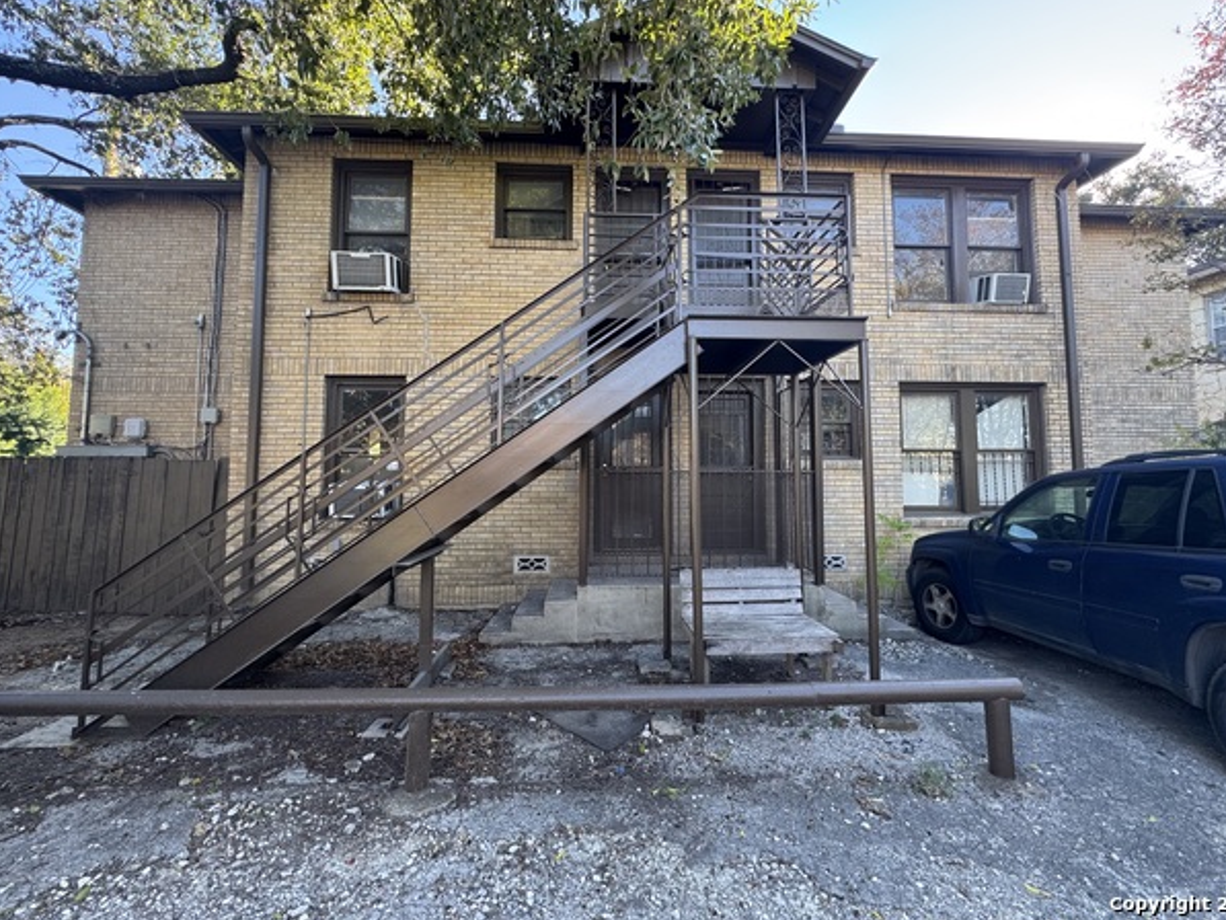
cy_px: 448
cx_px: 616
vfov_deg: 81.7
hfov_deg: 98.2
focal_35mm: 15
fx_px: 531
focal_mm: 2.22
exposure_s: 1/99
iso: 64
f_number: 2.2
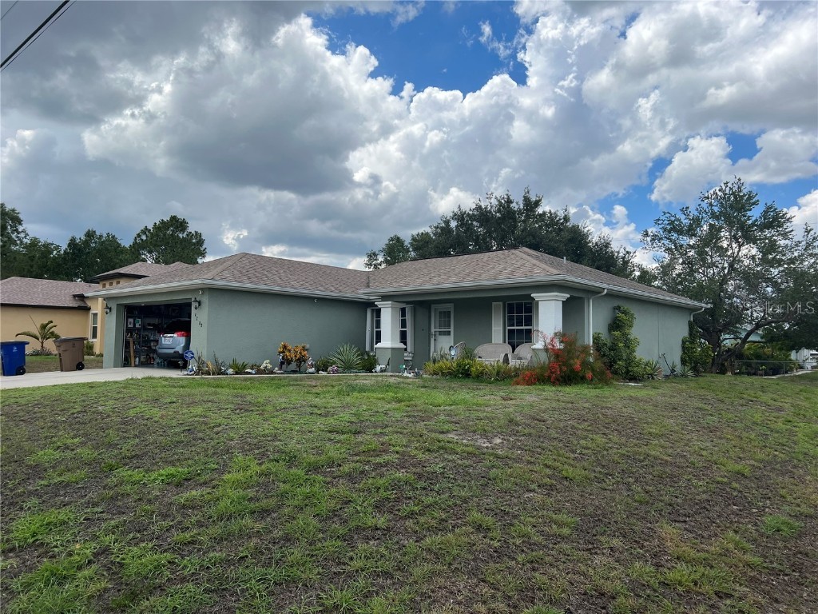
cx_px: 409
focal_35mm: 26
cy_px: 307
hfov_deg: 67.3
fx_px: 614
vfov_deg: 53.1
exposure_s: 1/5076
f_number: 1.5
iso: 50
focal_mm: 5.7
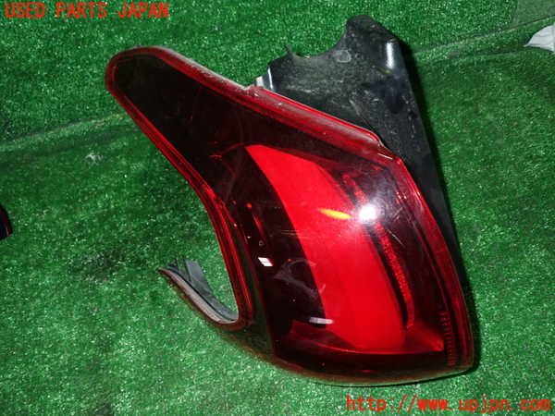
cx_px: 278
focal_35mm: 32
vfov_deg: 44.2
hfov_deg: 56.8
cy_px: 208
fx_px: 513
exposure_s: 1/30
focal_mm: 5.79
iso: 800
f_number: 7.1
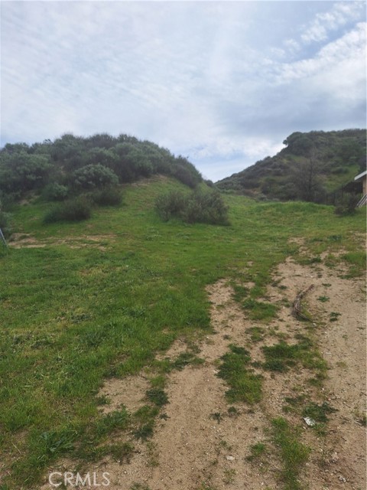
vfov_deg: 73.9
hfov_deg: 58.9
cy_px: 245
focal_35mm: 23
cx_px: 184
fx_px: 325
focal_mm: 5.54
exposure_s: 1/2294
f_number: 1.8
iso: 40
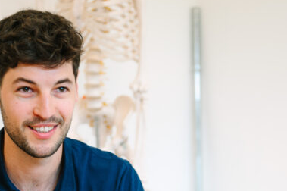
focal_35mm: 135
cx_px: 152
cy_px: 216
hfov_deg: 15.2
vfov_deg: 10.0
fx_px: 1075
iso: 400
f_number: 2
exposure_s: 1/160
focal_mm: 50
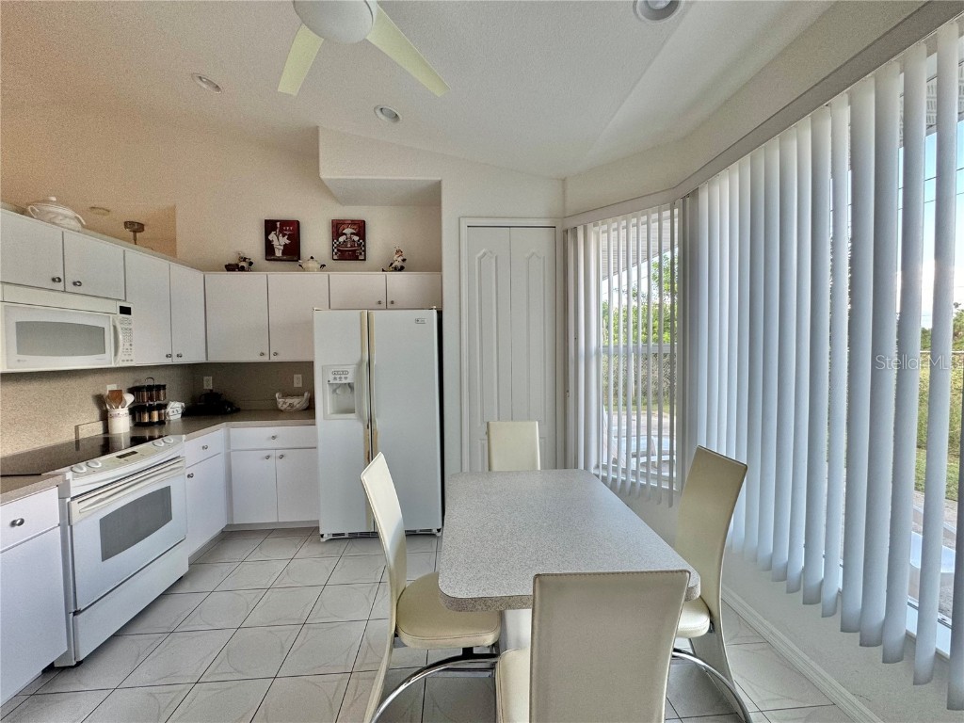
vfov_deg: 85.7
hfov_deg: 102.1
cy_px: 362
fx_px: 390
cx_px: 482
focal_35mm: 14
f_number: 2.2
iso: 100
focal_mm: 2.22
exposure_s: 1/120
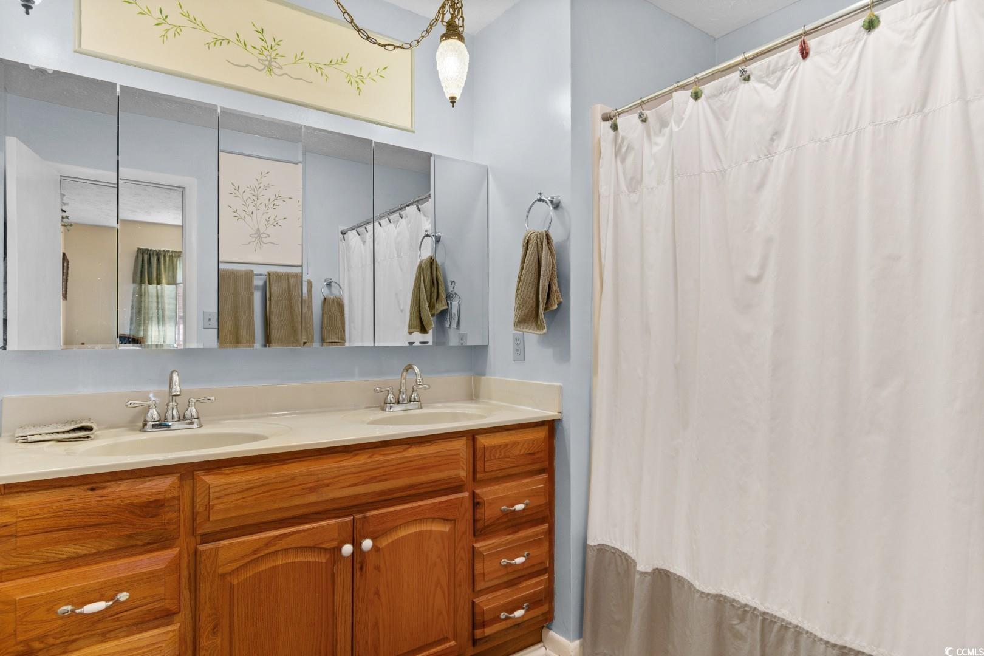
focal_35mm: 19
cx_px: 492
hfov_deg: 86.9
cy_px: 328
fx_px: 519
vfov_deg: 64.6
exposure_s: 1/3
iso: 100
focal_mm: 13
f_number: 4.8
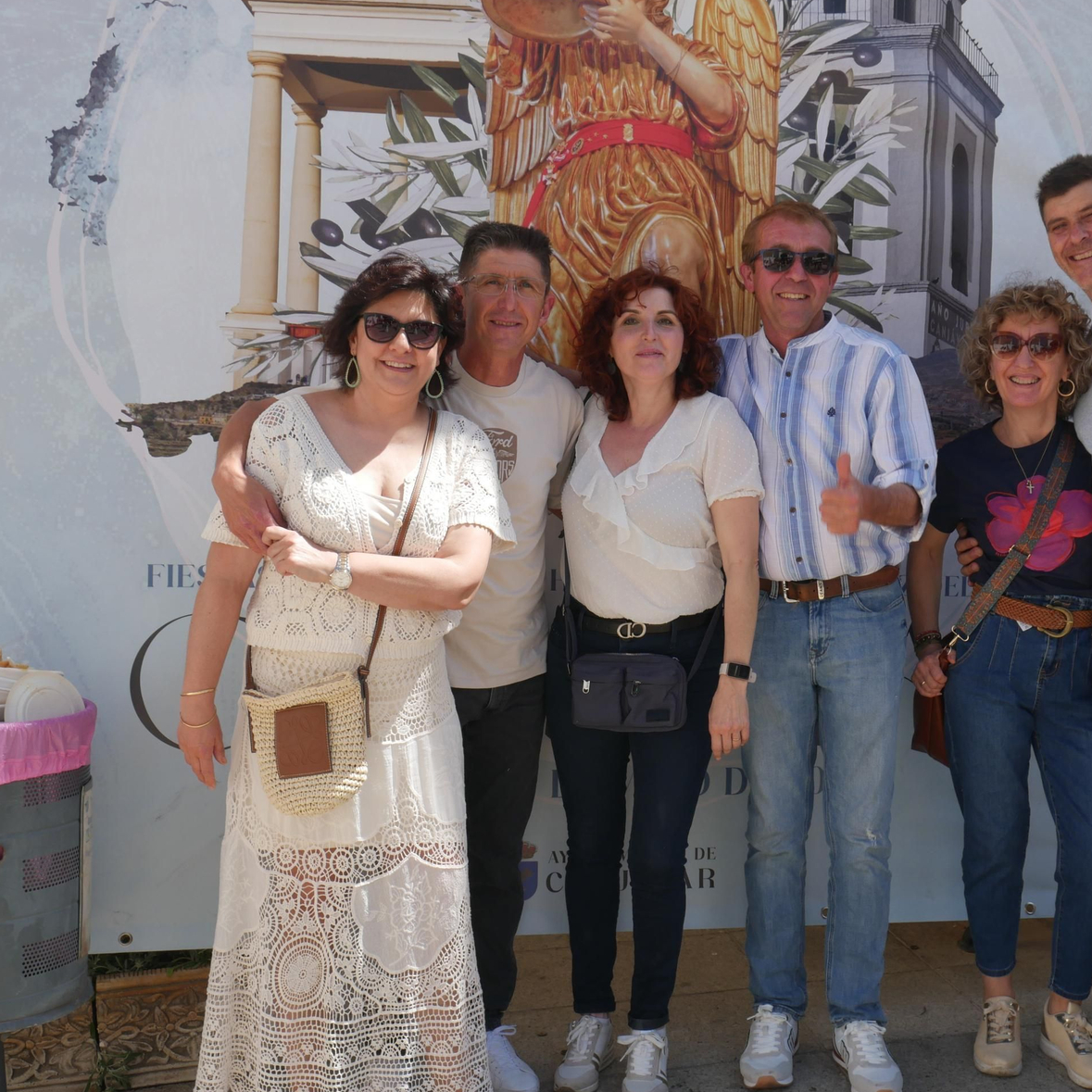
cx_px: 665
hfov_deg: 35.2
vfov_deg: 35.4
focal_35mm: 48
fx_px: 1713
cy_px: 549
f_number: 11
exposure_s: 1/160
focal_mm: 20
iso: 200
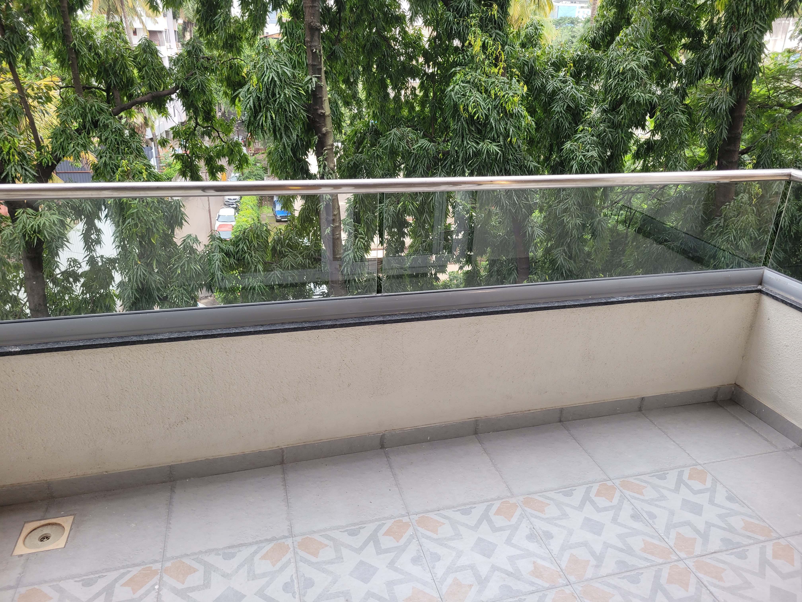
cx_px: 401
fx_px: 602
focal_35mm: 26
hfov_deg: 67.3
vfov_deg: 53.1
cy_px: 301
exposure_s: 1/100
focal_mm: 5.4
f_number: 1.8
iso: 80
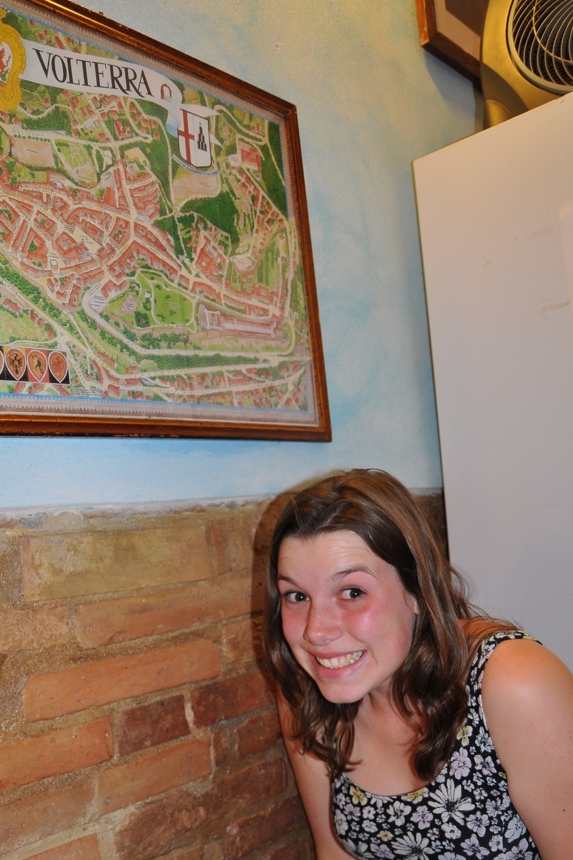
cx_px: 209
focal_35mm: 33
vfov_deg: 57.4
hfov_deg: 40.1
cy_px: 509
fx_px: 779
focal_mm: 17
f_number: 2.8
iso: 200
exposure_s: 1/30
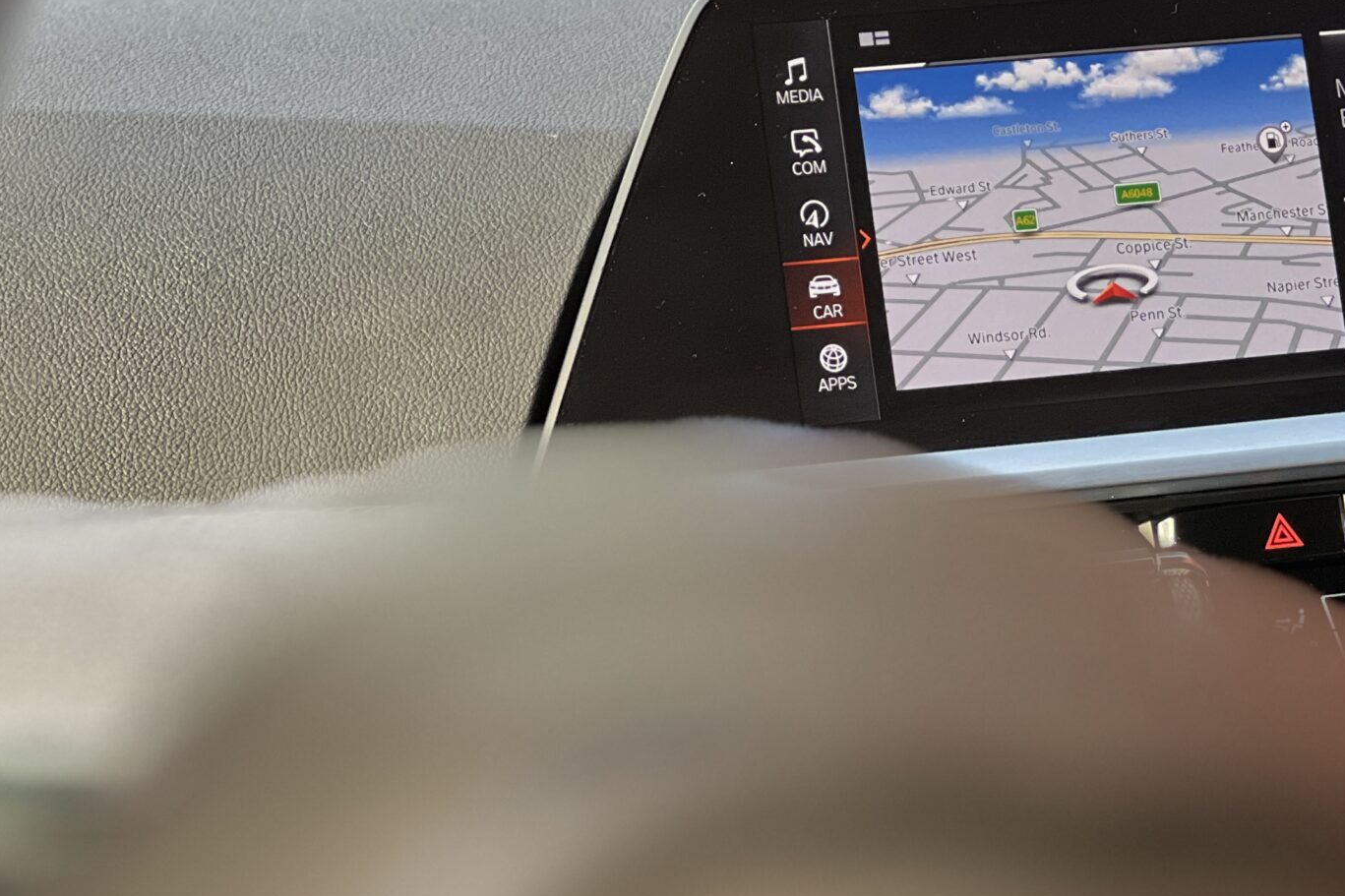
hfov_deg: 13.6
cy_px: 168
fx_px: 5603
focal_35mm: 150
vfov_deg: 9.1
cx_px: 1193
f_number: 2.8
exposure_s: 1/81
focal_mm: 9
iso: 160
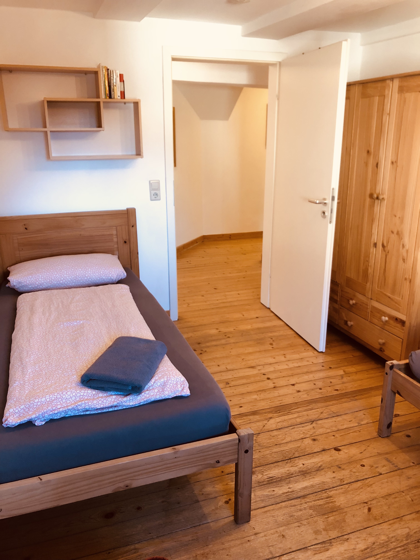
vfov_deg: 63.4
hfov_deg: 49.7
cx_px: 210
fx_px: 453
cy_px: 280
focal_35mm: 28
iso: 100
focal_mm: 4
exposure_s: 1/17
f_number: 1.8
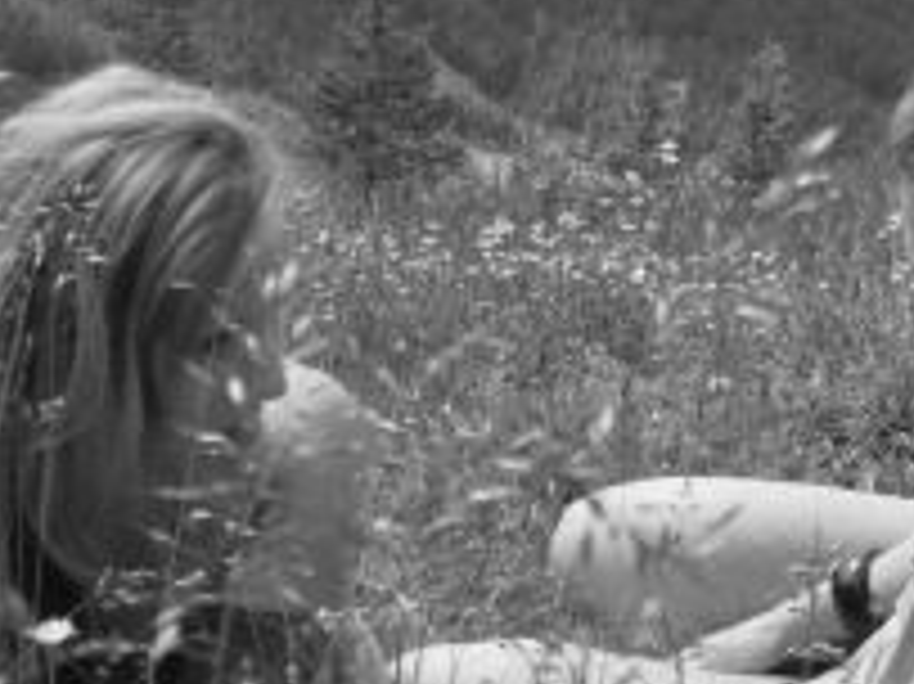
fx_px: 3694
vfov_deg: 10.6
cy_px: 171
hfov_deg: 14.1
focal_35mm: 140
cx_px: 608
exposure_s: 1/500
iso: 80
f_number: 4.2
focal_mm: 11.7
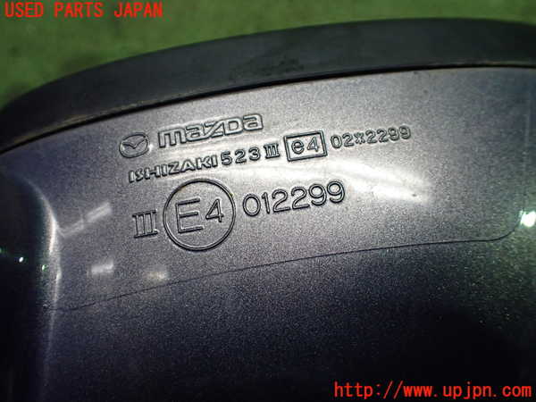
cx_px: 268
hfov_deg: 60.0
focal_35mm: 30
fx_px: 465
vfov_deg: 46.8
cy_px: 201
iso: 500
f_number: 2.3
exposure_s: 1/125
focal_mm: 5.4
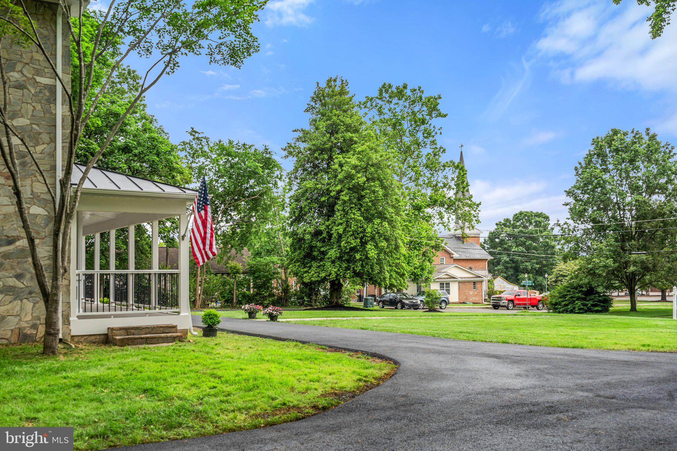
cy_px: 226
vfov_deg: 37.8
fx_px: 658
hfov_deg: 54.4
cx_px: 338
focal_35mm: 35
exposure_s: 1/320
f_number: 10
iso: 250
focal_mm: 35
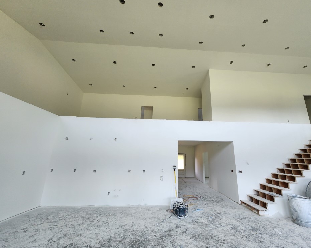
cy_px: 122
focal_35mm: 14
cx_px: 171
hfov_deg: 100.4
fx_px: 129
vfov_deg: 88.0
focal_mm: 2.2
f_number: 2.2
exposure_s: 1/60
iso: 125
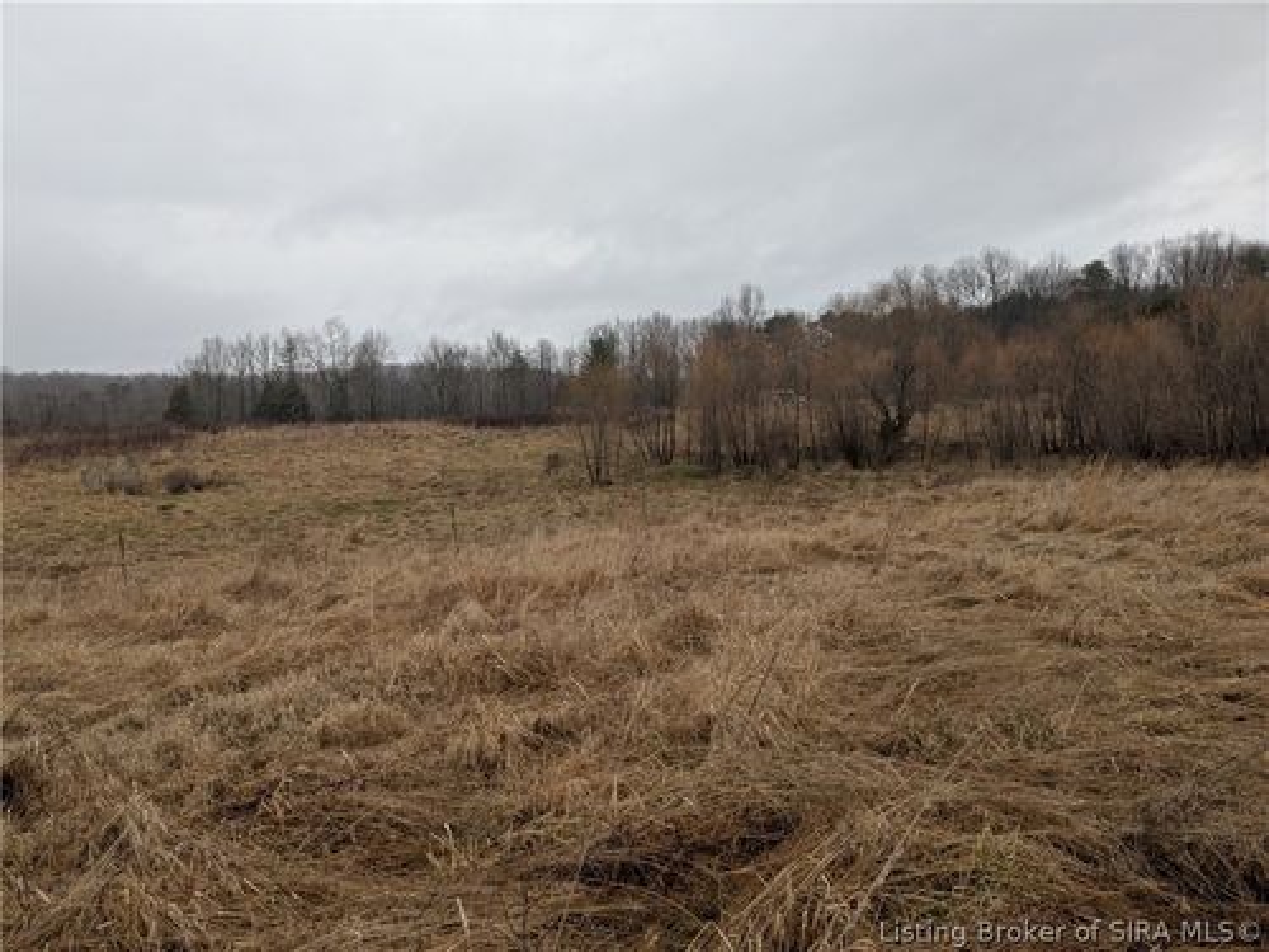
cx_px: 634
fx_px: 990
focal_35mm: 27
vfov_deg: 51.4
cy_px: 476
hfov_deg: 65.3
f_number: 1.73
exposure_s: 1/441
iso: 53
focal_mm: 4.38
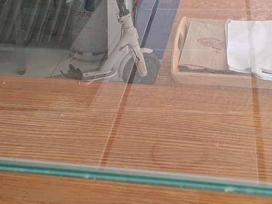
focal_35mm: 73
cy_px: -76
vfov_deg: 18.5
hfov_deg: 26.6
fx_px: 574
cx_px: 167
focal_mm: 4.65
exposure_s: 1/50
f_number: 1.8
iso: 160
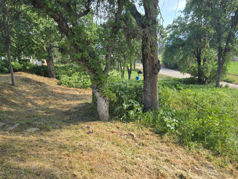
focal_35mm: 23
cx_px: 119
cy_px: 90
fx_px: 158
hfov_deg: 73.9
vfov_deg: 58.9
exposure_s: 1/180
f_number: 1.7
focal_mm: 6.3
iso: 12
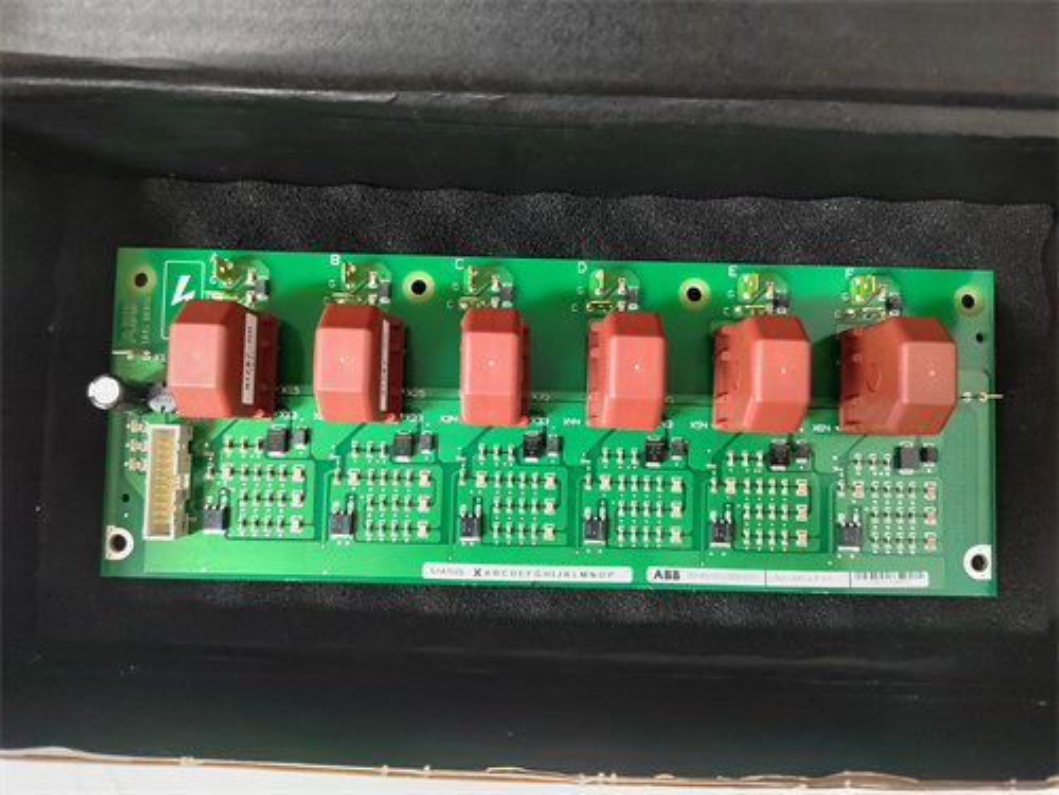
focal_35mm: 23
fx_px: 704
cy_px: 398
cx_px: 530
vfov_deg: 58.9
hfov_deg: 73.9
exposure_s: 1/25
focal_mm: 5.52
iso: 4840
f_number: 1.9
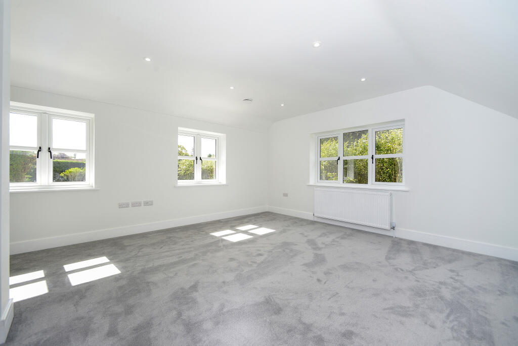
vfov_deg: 81.2
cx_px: 259
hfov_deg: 104.2
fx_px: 201
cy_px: 173
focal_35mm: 14
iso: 400
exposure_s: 1/125
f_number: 7.1
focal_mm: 14
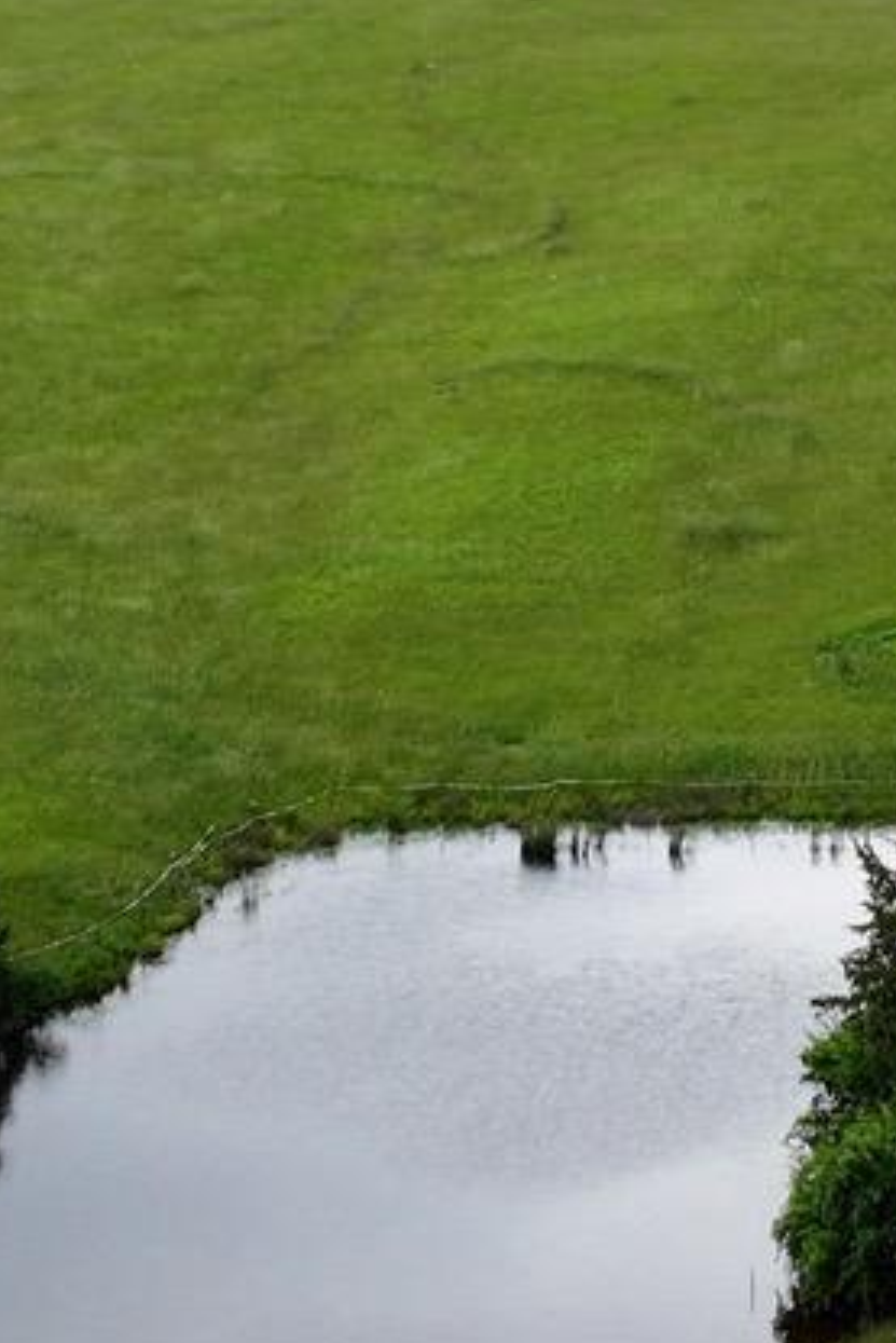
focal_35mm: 123
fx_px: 4588
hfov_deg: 11.0
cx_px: 945
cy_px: 220
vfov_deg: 16.5
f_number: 2.8
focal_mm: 12.29
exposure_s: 1/500
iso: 250
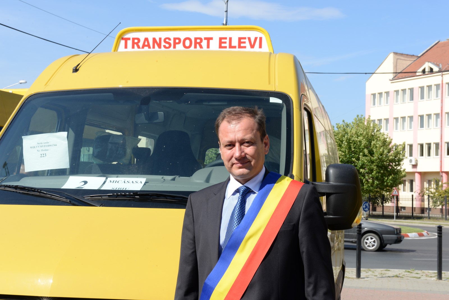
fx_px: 748
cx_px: 224
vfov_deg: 22.6
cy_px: 150
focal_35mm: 60
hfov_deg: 33.4
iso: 400
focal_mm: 60
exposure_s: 1/160
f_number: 16
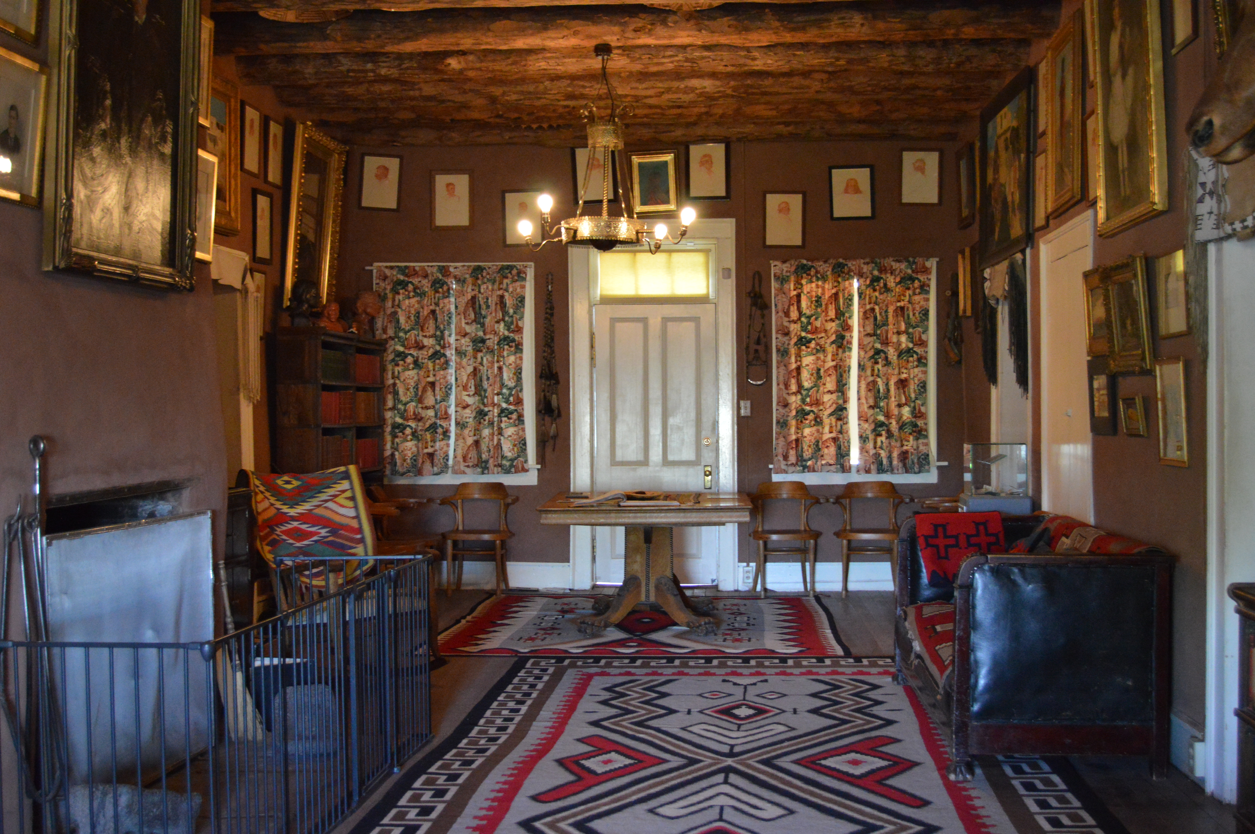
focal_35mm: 42
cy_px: 417
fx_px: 1463
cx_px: 628
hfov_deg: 46.4
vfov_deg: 31.8
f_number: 4
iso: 3200
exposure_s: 1/25
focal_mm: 28
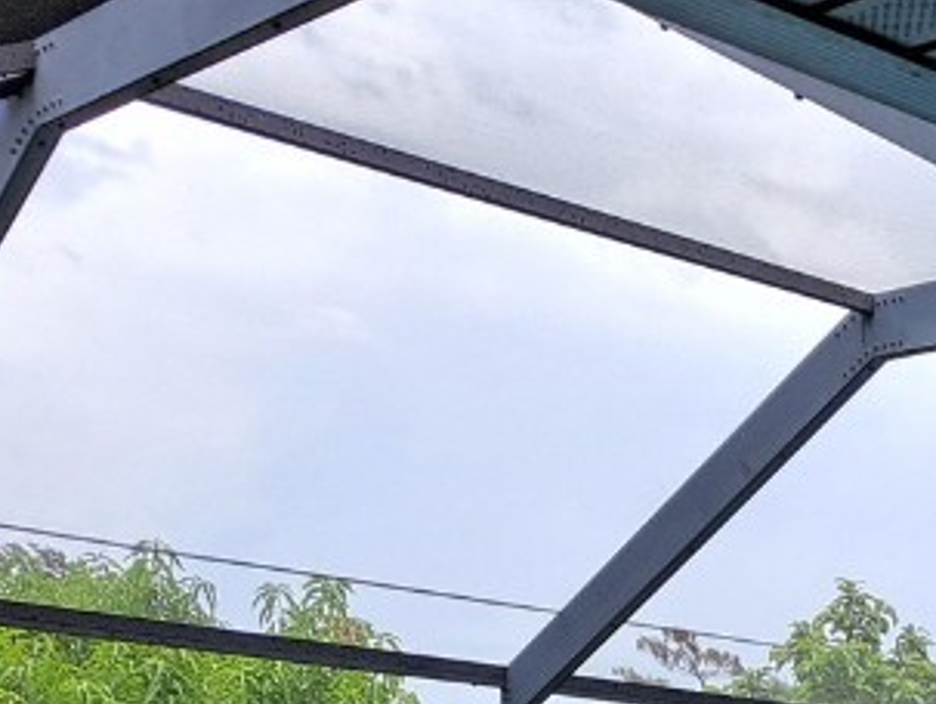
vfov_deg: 16.1
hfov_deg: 19.9
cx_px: 1501
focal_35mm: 81
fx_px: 2193
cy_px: 1173
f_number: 1.8
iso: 50
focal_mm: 5.23
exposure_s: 1/273
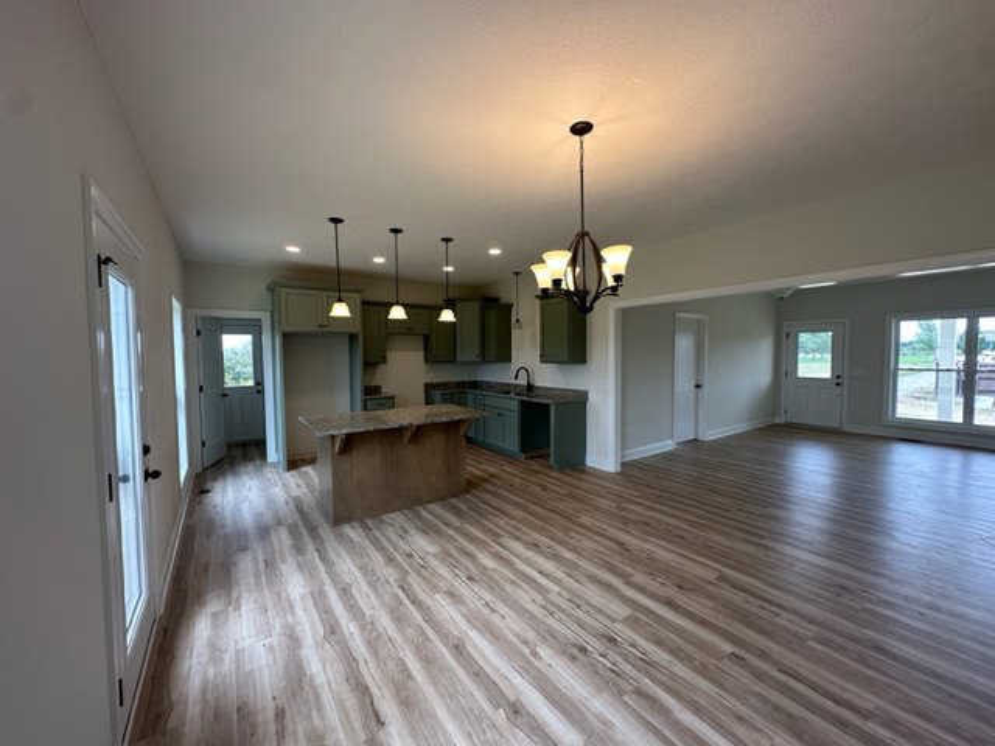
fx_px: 402
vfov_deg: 85.7
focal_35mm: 14
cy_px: 373
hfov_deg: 102.1
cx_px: 498
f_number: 2.2
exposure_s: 1/120
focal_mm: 2.22
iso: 80
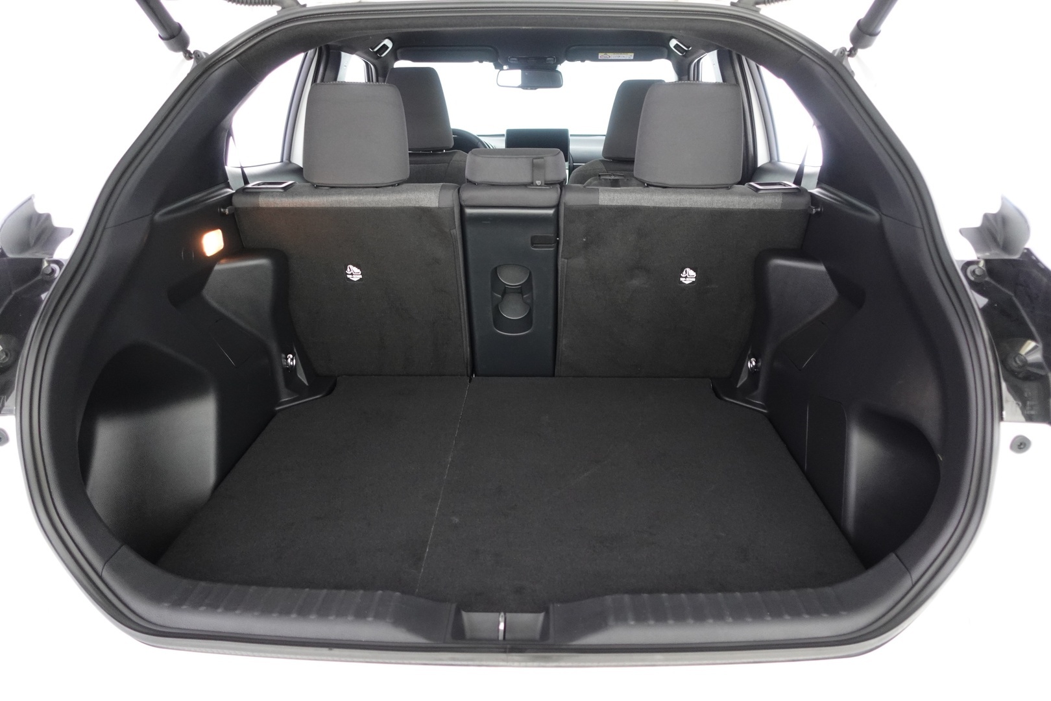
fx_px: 701
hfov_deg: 73.7
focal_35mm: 24
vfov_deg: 53.1
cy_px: 350
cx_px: 526
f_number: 1.8
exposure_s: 1/25
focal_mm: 9.4
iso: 800
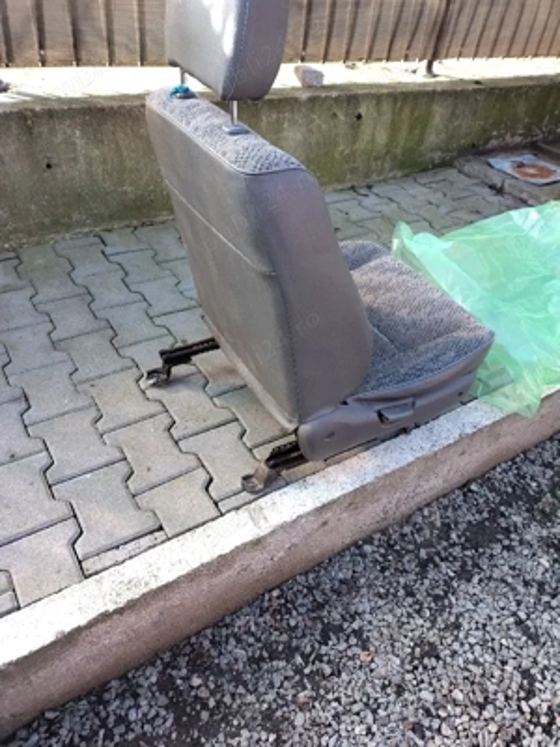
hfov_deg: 54.9
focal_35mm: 25
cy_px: 374
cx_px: 280
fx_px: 539
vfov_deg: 69.4
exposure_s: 1/101
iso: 143
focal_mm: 4.71
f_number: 1.7
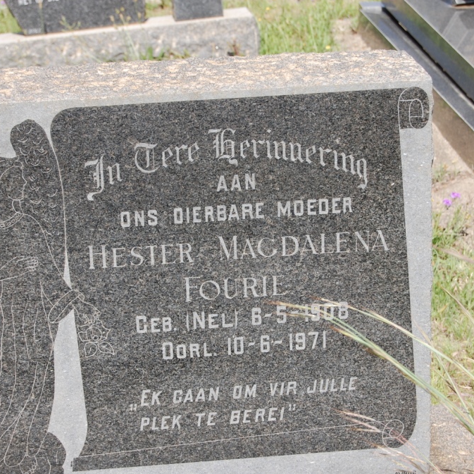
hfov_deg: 16.3
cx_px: 249
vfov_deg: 16.3
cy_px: 238
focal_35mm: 107
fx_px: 1652
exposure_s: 1/250
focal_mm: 55
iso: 200
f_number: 8
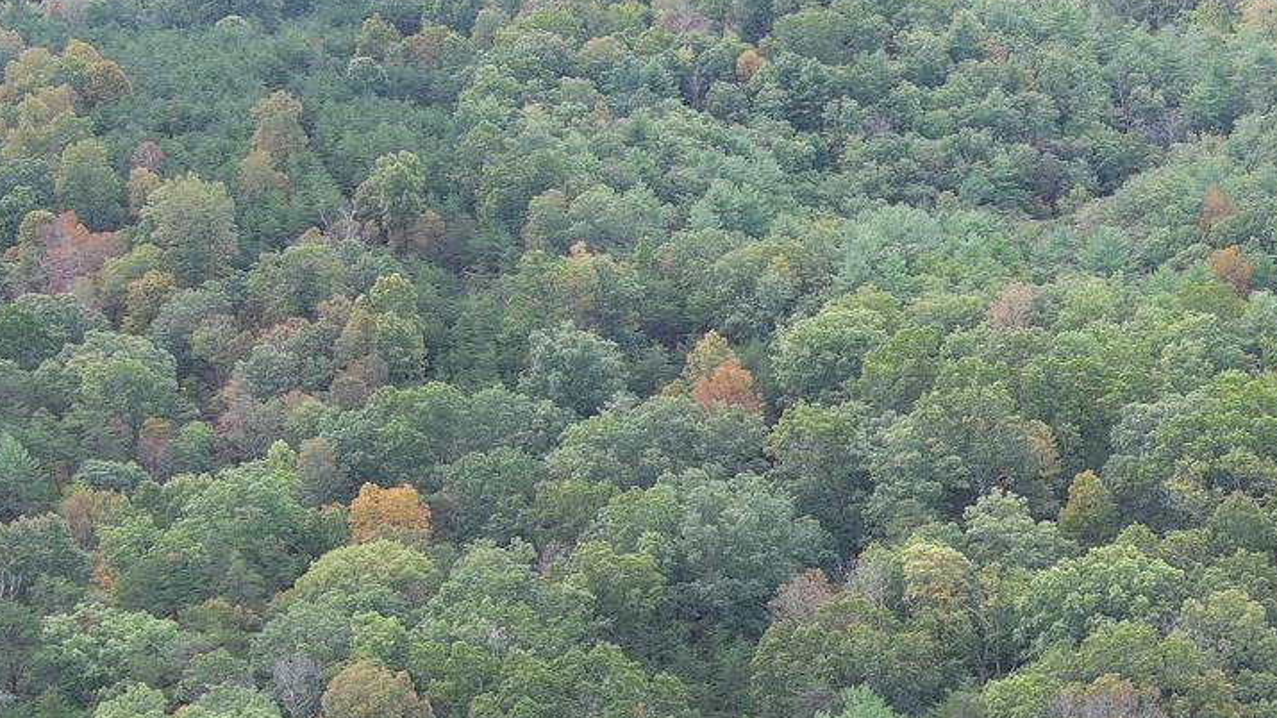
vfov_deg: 13.9
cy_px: 485
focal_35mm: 87
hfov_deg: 24.1
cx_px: 989
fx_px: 2946
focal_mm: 10.57
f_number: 2.8
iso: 100
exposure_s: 1/164
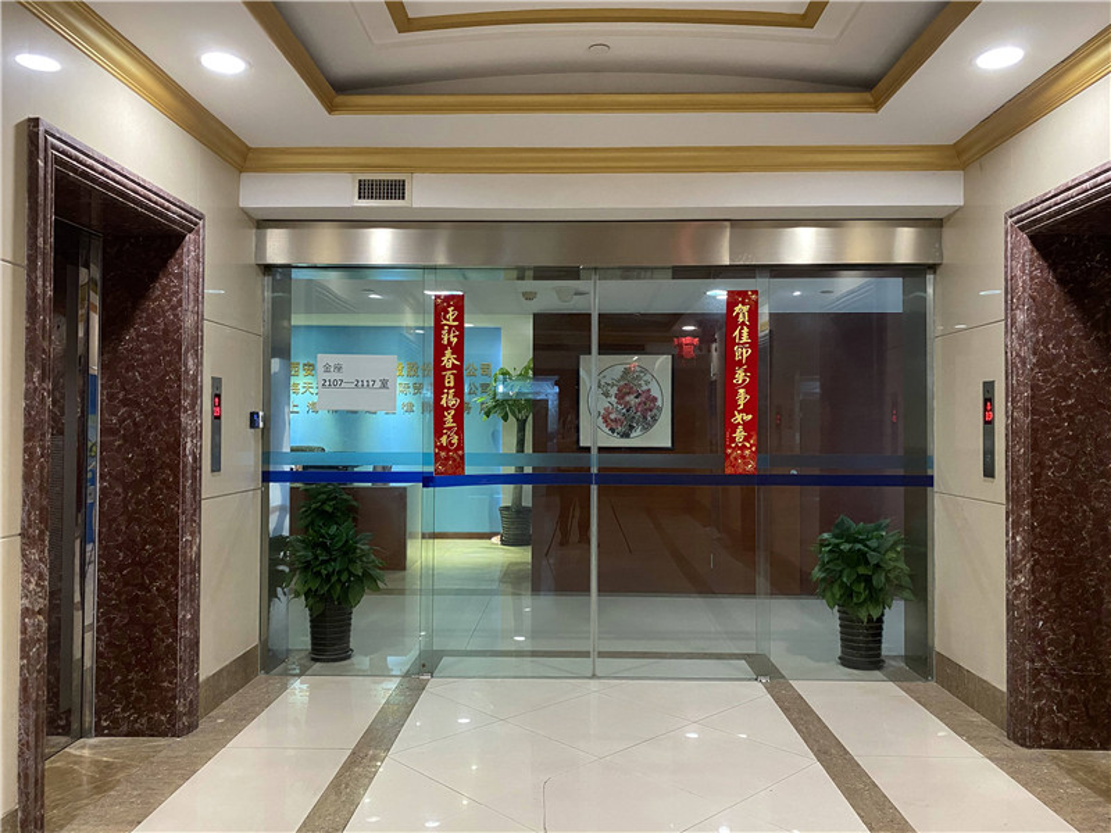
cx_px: 556
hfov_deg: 67.3
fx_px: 834
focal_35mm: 26
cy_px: 416
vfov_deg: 53.1
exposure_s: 1/33
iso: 400
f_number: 1.8
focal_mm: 4.25
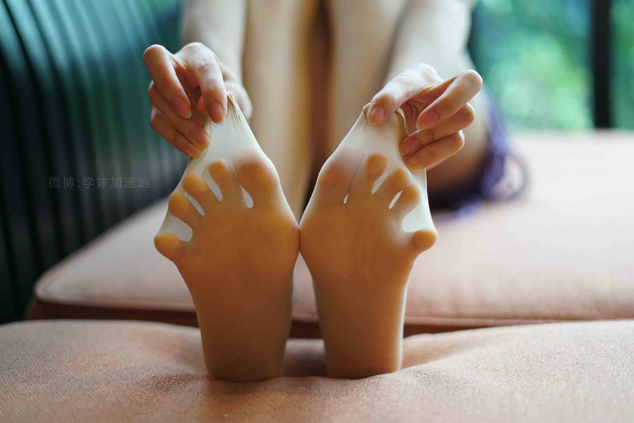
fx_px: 881
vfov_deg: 27.0
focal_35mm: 50
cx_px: 317
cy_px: 212
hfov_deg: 39.6
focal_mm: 50
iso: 200
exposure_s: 1/100
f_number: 1.8
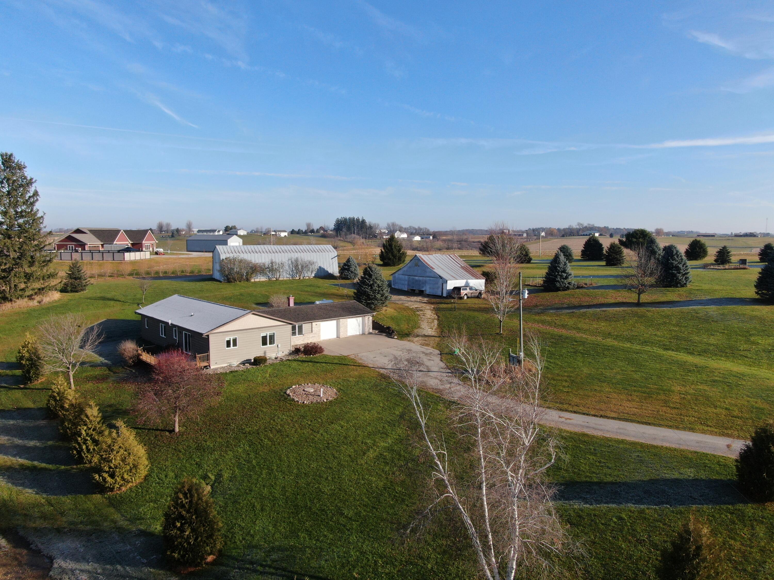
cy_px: 290
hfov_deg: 71.6
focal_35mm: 24
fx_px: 537
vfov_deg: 56.8
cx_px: 387
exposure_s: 1/1250
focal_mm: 4.39
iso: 110
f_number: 2.8
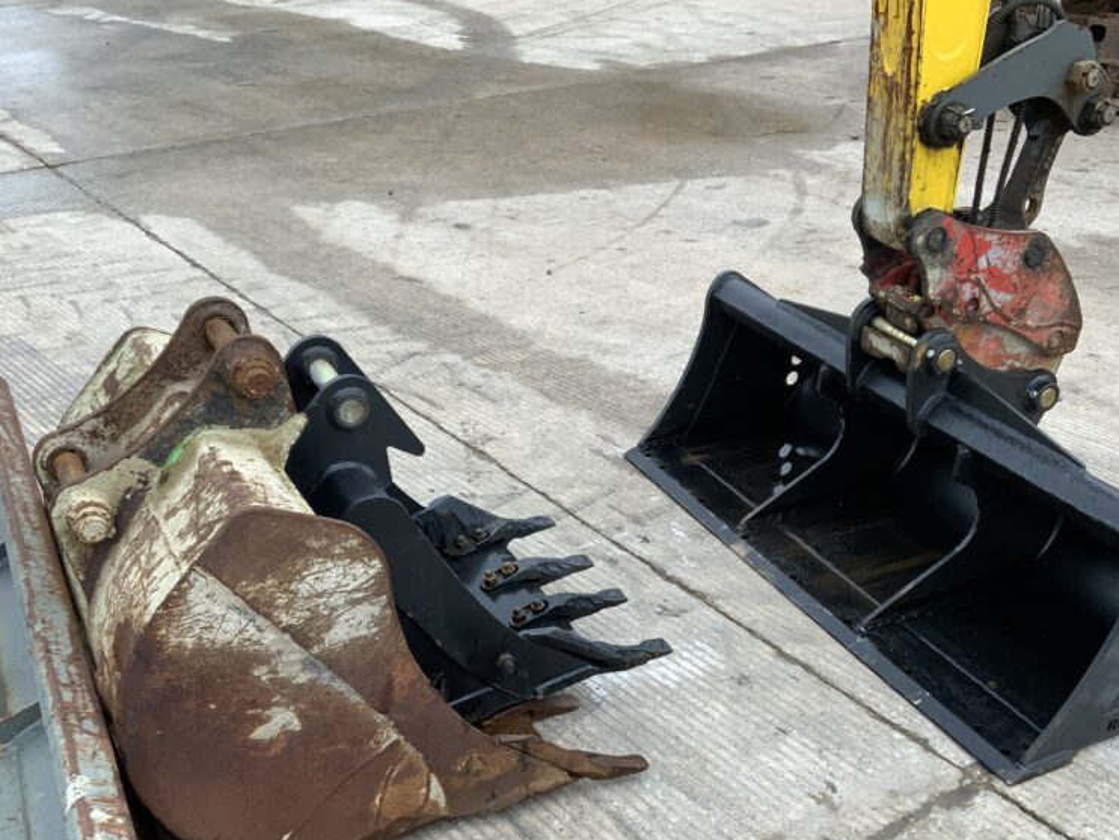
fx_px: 1293
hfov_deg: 46.8
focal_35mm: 40
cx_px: 567
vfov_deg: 35.6
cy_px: 567
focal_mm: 3
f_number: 1.8
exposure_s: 1/134
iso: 16
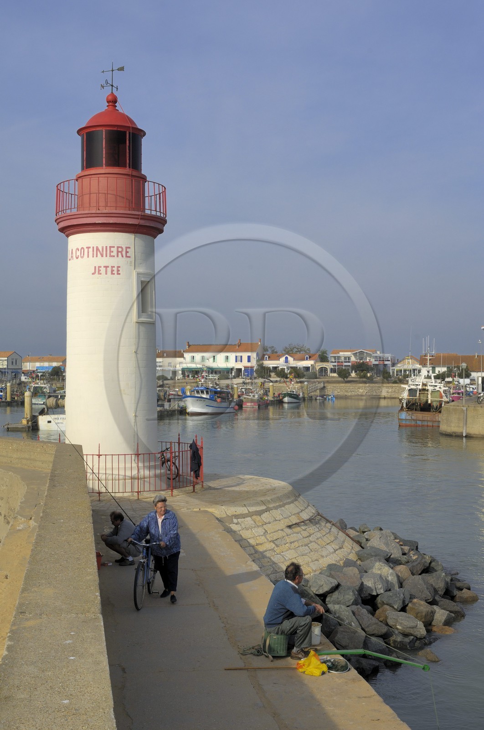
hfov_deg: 31.8
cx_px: 242
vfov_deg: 46.5
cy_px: 365
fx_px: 850
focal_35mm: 42
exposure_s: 1/160
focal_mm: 28
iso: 100
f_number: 12
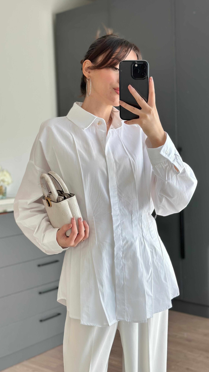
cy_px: 186
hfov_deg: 22.6
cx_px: 94
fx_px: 522
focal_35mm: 53
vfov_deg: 39.2
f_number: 1.78
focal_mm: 6.86
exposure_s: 1/225
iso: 80
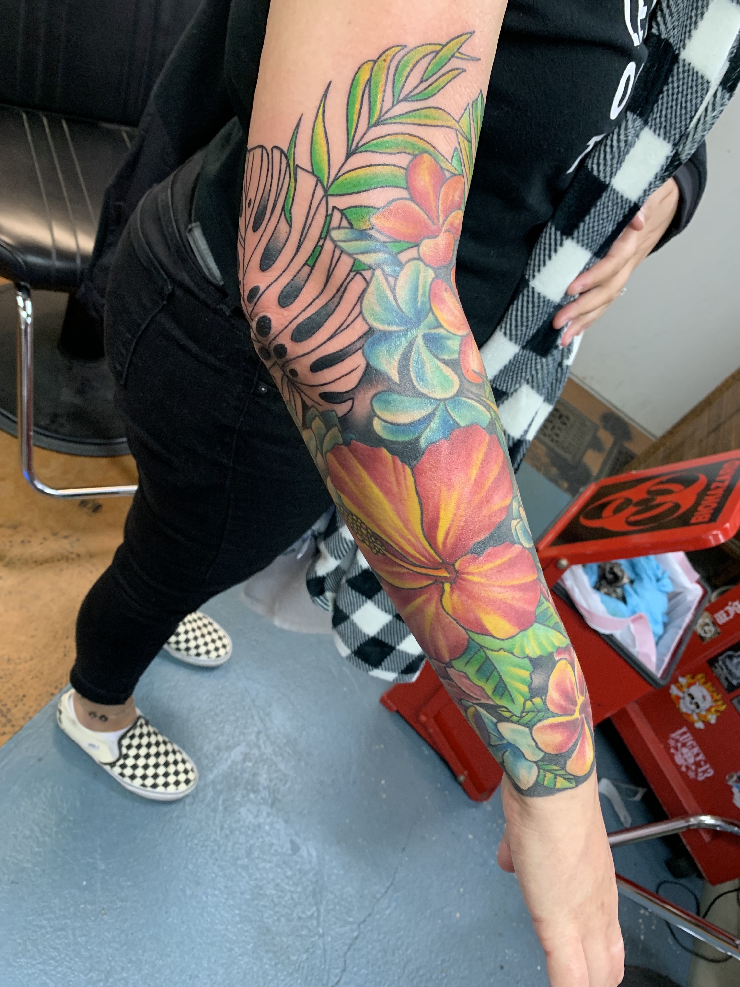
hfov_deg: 53.1
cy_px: 494
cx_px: 370
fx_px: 741
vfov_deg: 67.3
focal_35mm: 26
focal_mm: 4.25
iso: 160
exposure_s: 1/60
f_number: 1.8
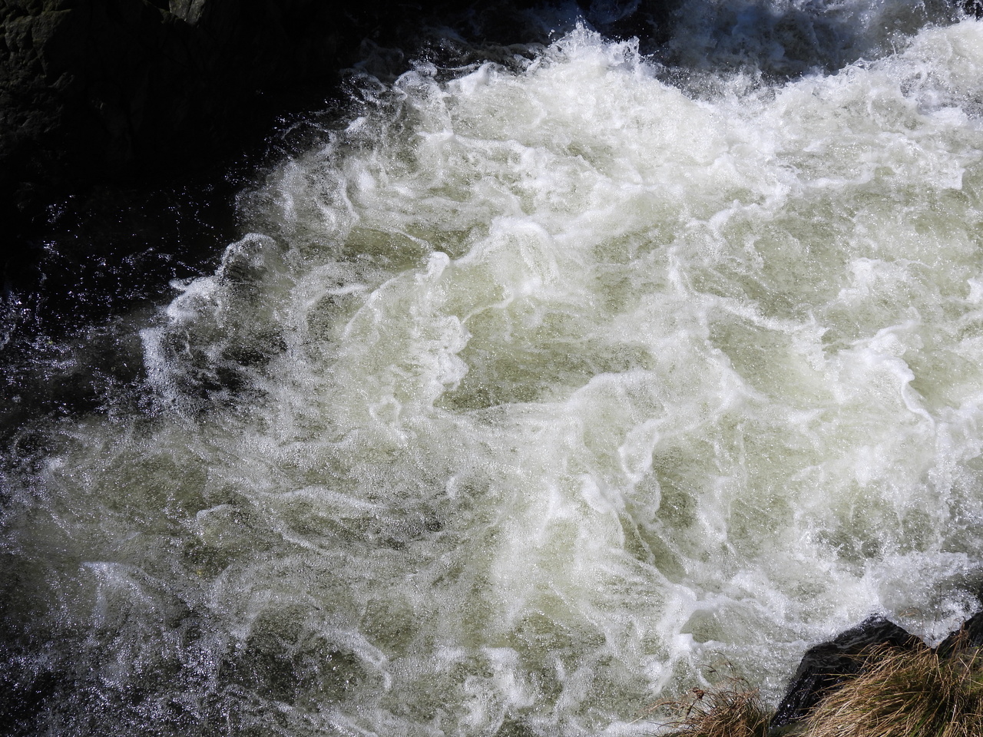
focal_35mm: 75
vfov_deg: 19.6
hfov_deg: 26.0
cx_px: 492
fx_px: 2130
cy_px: 368
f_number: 3.5
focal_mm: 13.4
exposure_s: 1/1250
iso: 100
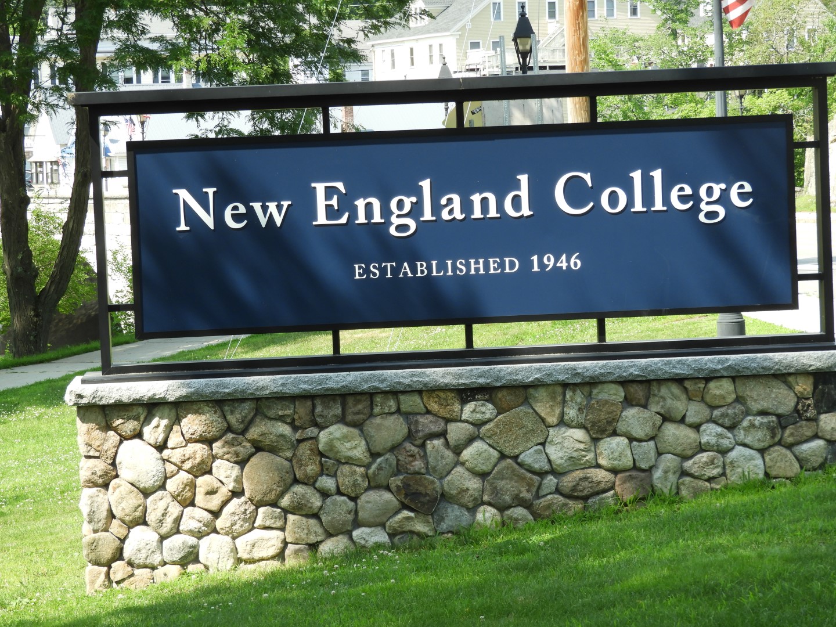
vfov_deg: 12.9
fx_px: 2777
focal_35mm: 115
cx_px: 418
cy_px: 314
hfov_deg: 17.1
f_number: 5
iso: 100
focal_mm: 20.6
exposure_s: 1/160
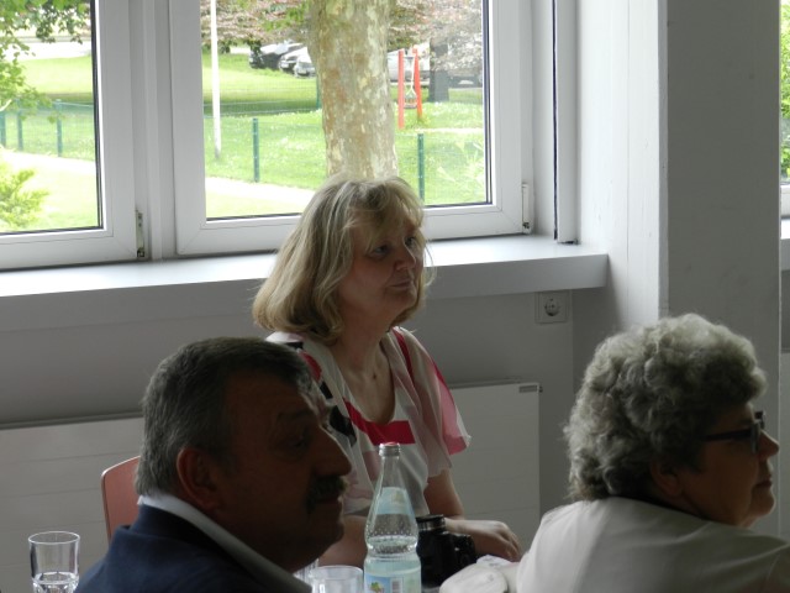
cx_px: 395
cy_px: 296
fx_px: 2625
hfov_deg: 17.1
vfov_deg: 12.9
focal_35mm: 115
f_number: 4.8
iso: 160
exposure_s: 1/60
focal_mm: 20.5
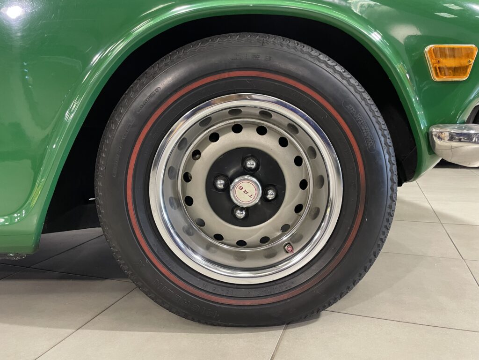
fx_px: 360
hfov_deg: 67.3
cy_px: 180
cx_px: 240
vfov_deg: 53.1
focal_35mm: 26
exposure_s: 1/50
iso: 250
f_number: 1.6
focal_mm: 4.2
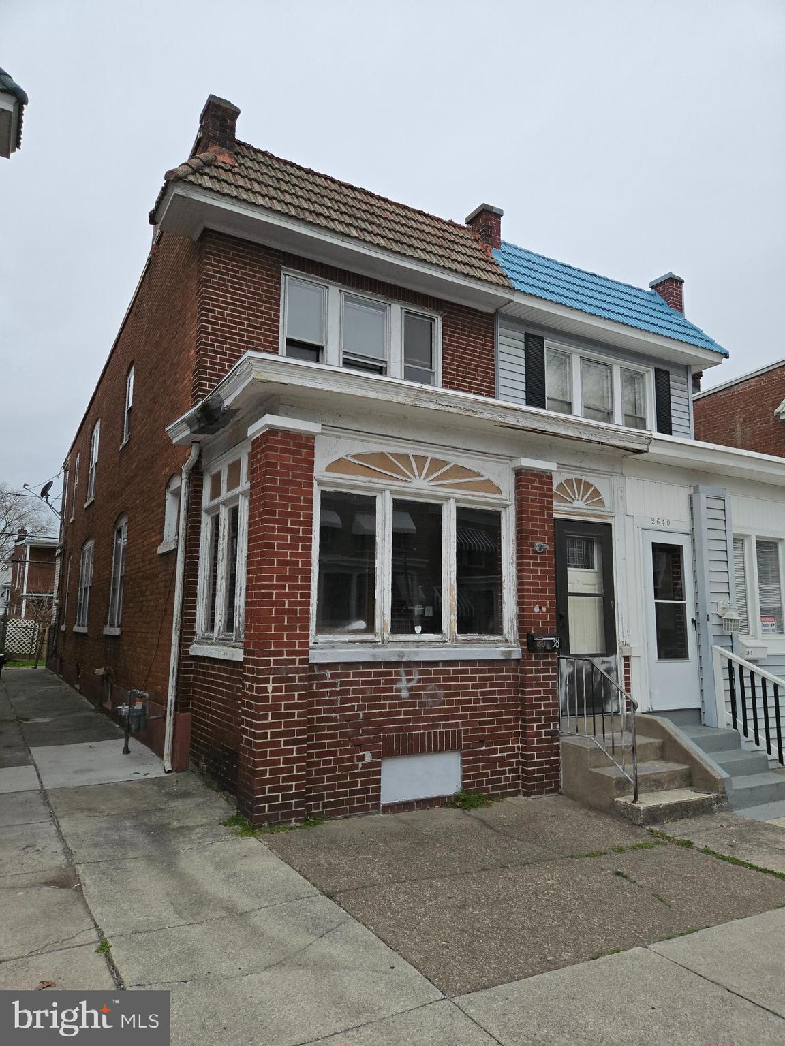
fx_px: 695
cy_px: 523
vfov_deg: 73.9
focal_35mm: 23
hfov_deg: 58.9
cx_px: 392
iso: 100
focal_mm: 5.4
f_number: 1.8
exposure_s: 1/180
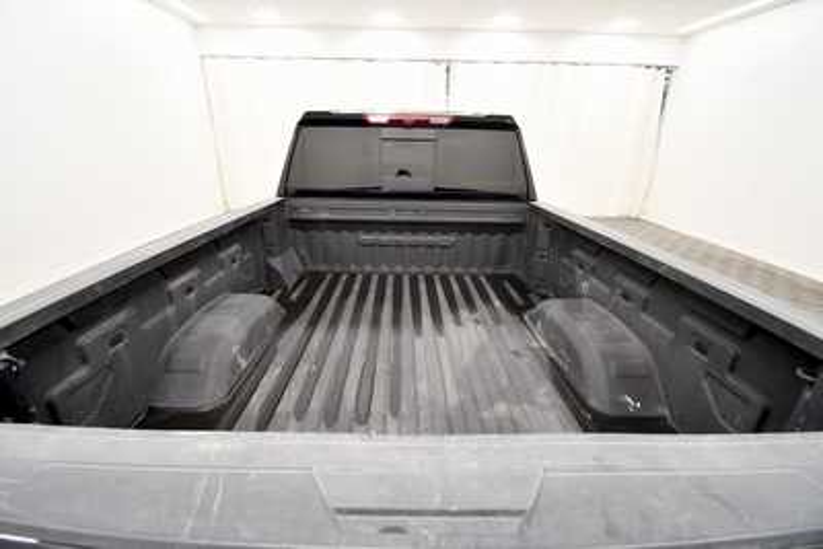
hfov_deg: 100.4
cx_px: 412
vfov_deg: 77.4
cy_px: 274
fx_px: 343
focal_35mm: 15
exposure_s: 1/125
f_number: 4.5
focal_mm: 10
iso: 1400
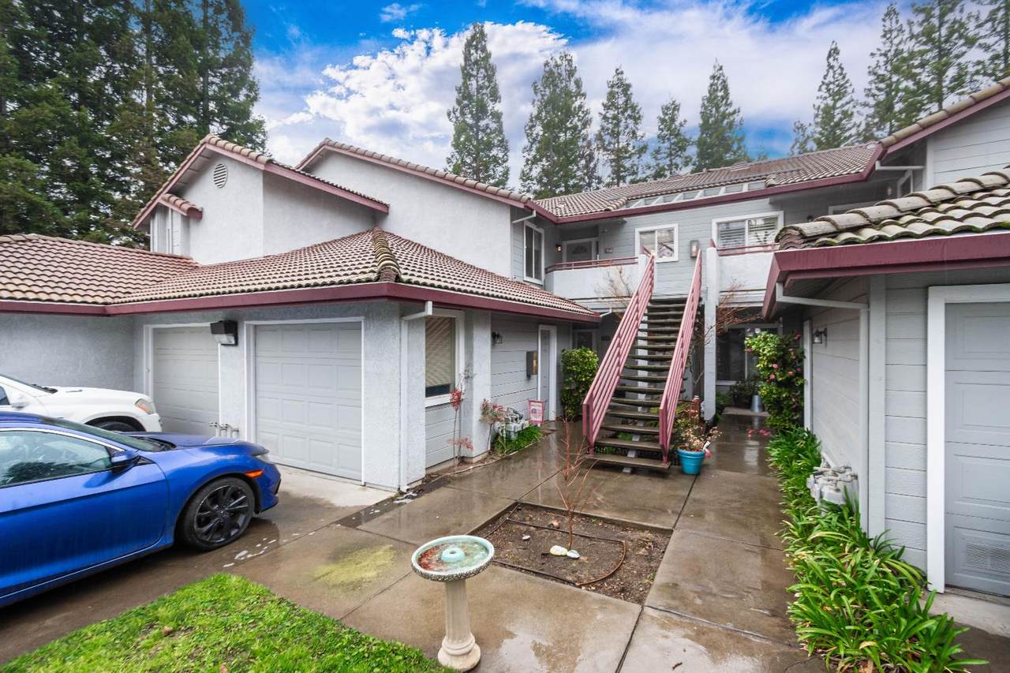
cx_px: 505
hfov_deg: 100.4
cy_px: 336
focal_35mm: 15
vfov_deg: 77.3
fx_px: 421
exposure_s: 1/60
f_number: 6.3
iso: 400
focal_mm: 10
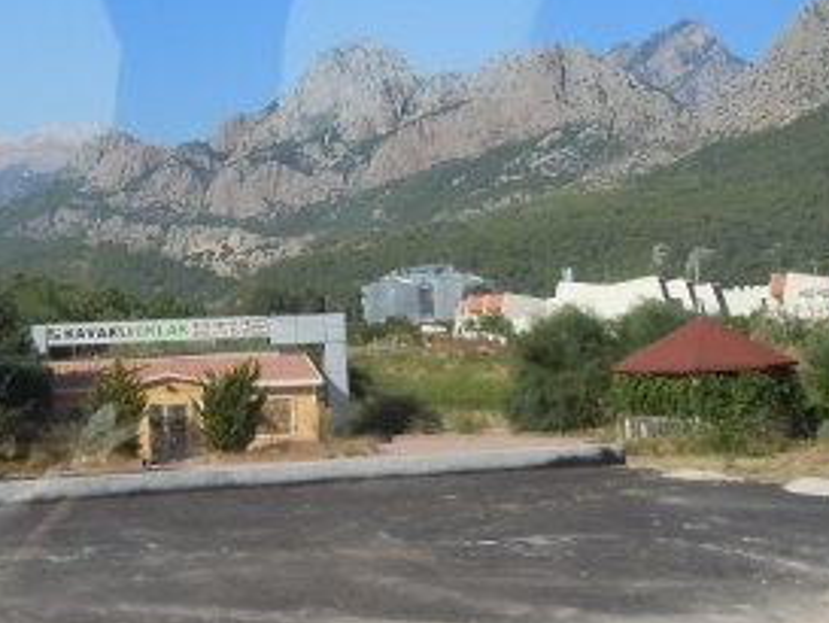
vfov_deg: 22.2
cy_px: 222
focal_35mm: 66
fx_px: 1581
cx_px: 128
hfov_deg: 28.5
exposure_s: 1/640
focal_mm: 5.4
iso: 100
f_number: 3.5
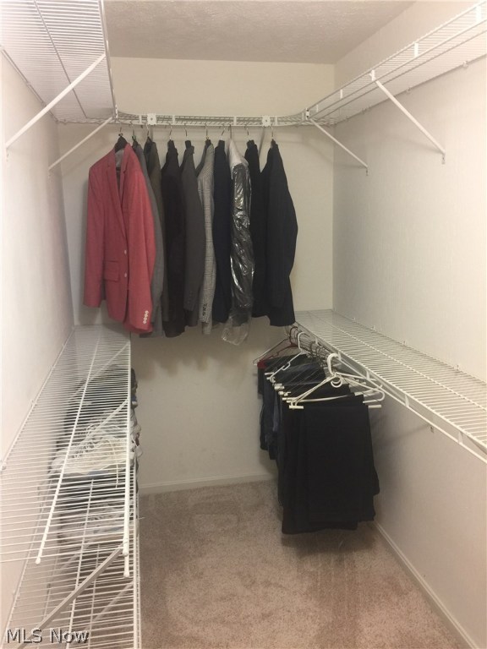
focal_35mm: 29
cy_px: 324
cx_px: 244
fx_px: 544
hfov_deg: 48.2
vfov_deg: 61.7
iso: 64
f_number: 2.2
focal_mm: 4.15
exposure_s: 1/15
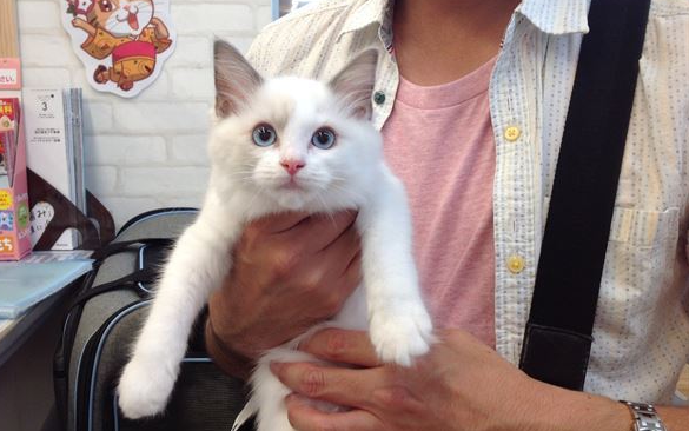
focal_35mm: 38
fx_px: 714
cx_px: 342
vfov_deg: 33.6
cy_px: 193
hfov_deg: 51.5
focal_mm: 4.28
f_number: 2.4
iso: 50
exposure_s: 1/40
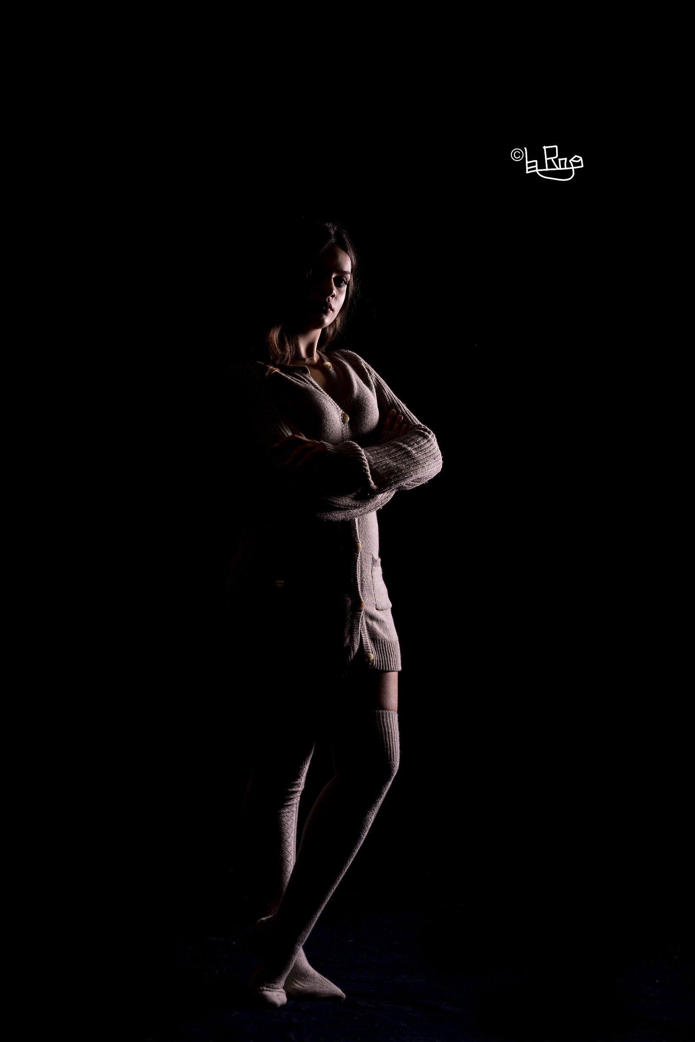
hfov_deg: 15.2
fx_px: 2604
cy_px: 521
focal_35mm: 90
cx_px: 348
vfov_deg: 22.6
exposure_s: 1/160
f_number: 6.3
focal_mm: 90
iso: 100
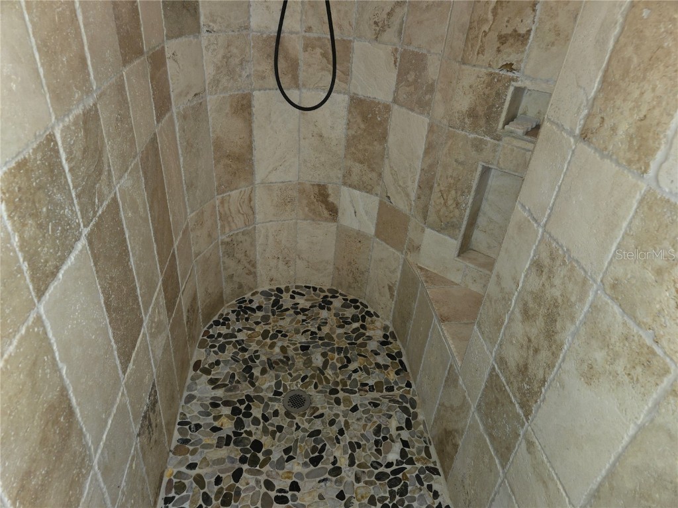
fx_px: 450
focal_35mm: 23
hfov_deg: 73.9
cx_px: 339
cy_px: 254
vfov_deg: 58.9
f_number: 1.8
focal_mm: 5.4
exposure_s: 1/24
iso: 125
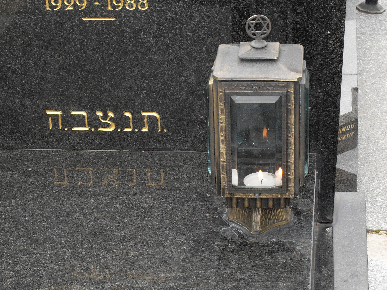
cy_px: 145
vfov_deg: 13.3
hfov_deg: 17.7
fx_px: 1241
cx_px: 194
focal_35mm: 111
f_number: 5.2
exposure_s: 1/90
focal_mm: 18.1
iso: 160
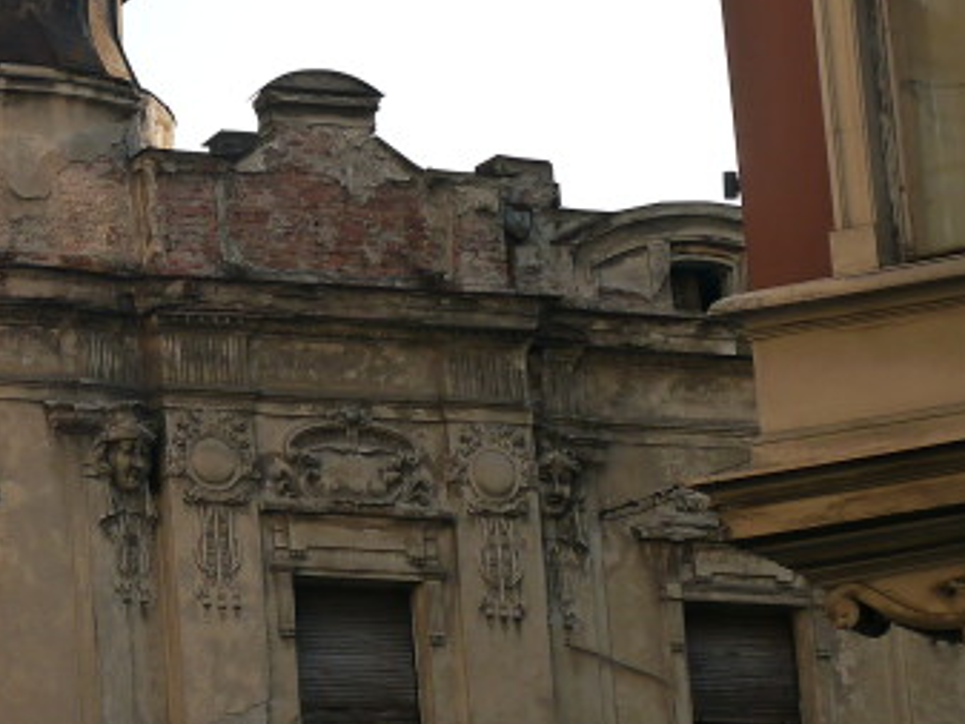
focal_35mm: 152
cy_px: -10
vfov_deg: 9.7
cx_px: -438
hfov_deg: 12.4
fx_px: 4239
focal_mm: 25
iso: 160
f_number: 4
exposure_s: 1/800
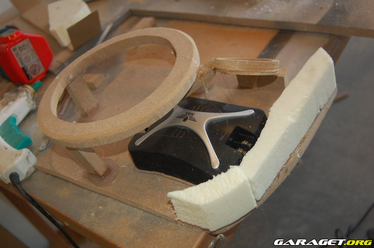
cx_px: 187
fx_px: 404
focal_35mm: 39
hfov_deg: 49.6
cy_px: 124
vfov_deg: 34.1
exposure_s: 1/60
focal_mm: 26
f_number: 4
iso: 400
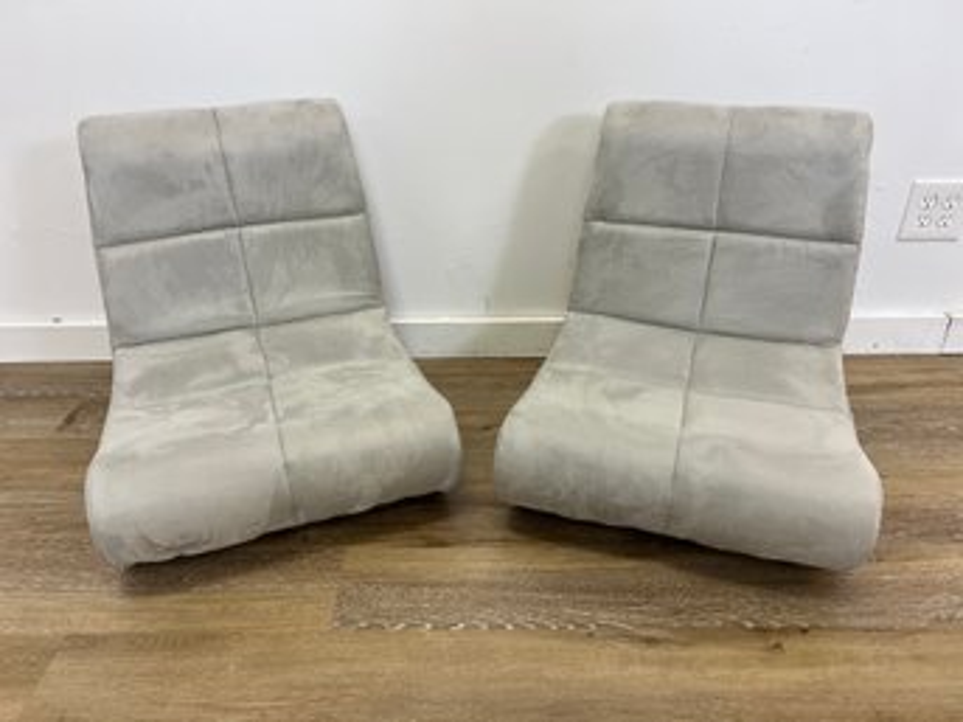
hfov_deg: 67.3
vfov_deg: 53.0
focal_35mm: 26
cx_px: 482
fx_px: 723
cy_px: 361
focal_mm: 5.7
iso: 100
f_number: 1.5
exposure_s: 1/120
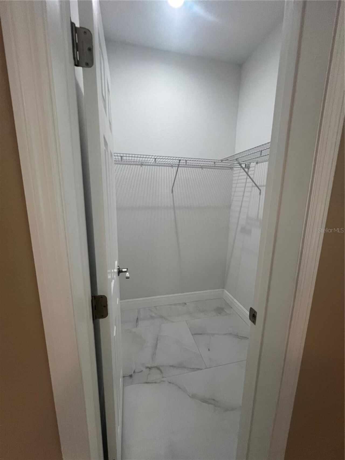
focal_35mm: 13
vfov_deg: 106.2
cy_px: 230
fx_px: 173
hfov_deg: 89.9
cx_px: 172
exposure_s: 1/120
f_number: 1.8
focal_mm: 1.57
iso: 160
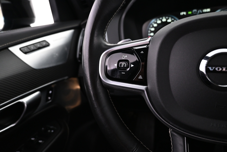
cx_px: 114
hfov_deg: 73.7
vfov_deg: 53.1
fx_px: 151
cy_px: 76
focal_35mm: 24
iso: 1600
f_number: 3.5
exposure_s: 1/20
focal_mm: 16
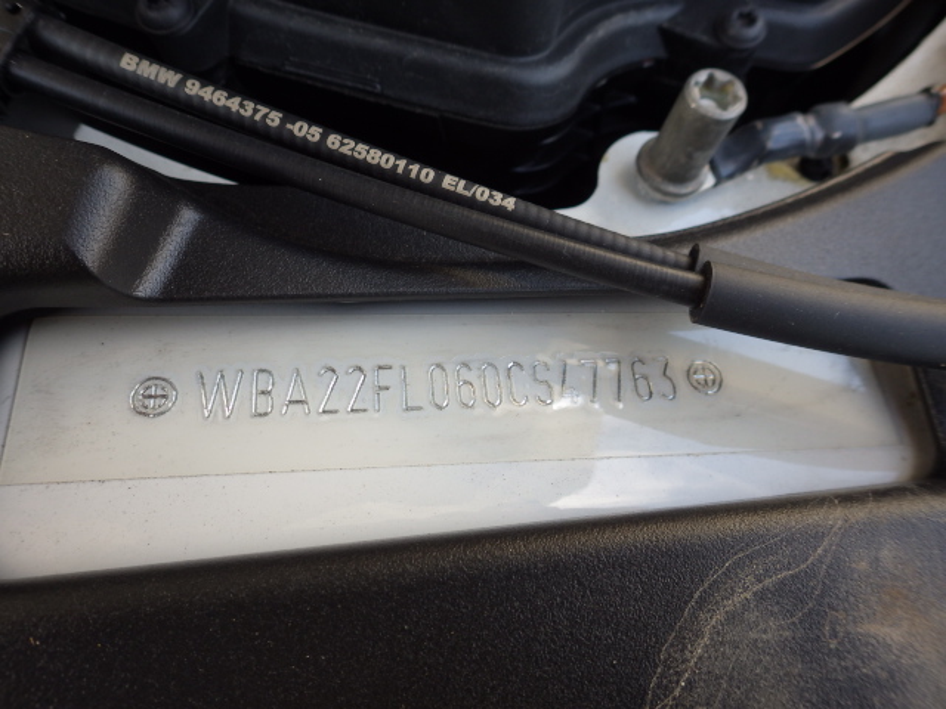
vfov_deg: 54.9
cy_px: 354
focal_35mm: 25
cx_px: 473
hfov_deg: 69.4
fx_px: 683
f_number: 2.8
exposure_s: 1/160
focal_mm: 4.5
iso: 125
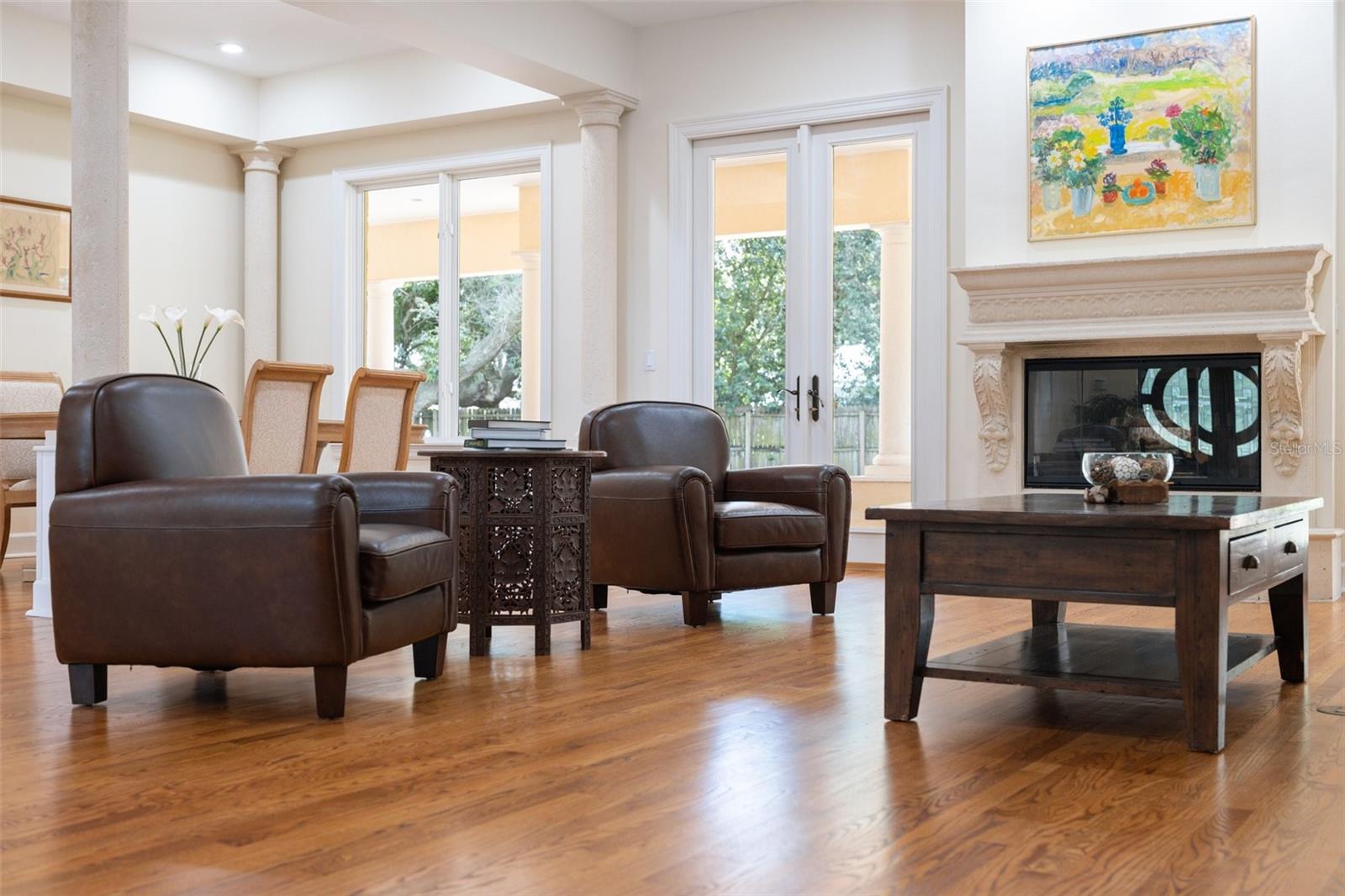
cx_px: 672
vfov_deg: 33.4
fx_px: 1494
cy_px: 448
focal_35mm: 40
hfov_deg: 48.5
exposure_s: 1/50
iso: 400
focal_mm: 40
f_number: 4
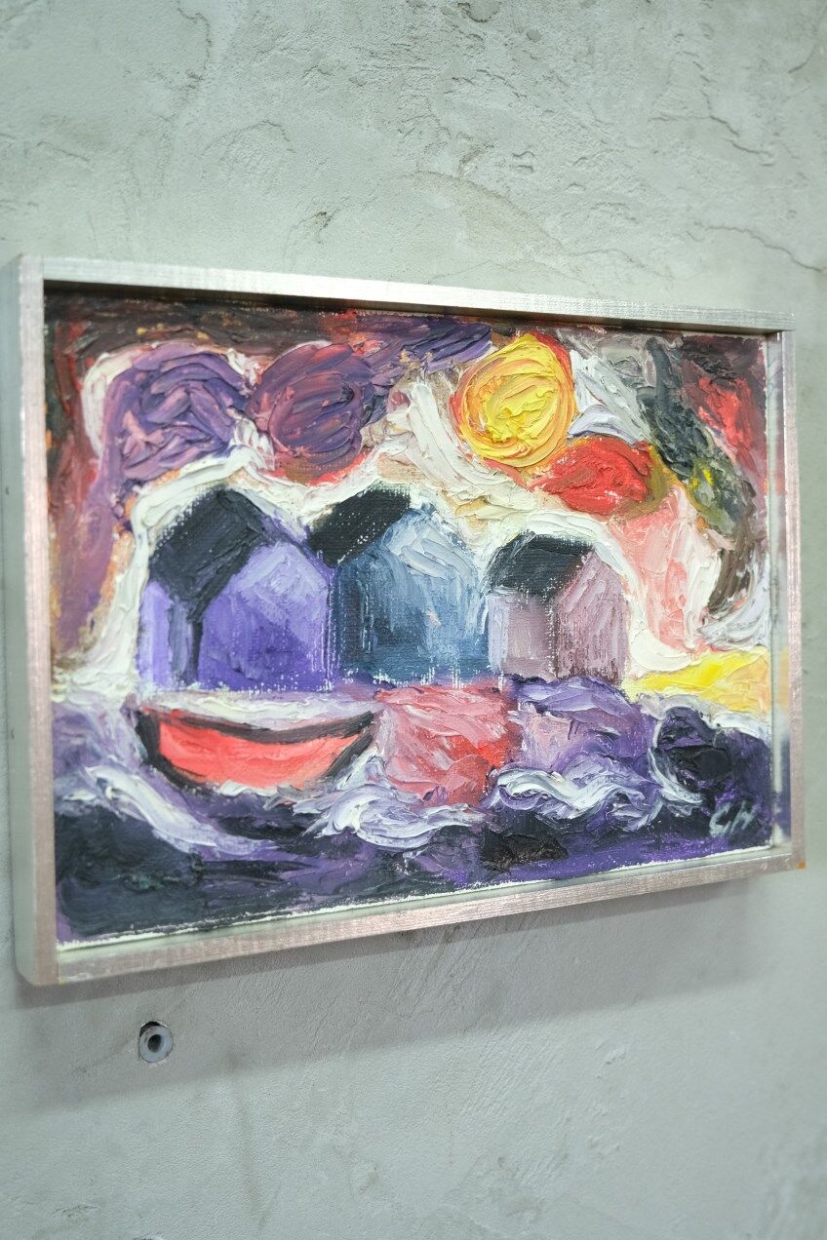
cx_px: 414
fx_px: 1344
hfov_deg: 34.2
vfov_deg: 49.6
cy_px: 620
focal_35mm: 39
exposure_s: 1/40
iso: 1600
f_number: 4
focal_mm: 26
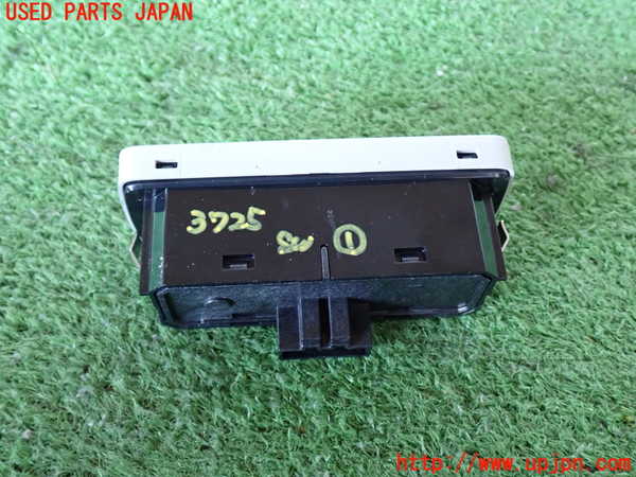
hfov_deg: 49.0
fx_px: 698
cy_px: 238
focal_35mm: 38
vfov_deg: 37.7
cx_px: 318
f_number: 2.7
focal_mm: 6.83
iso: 800
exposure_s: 1/25
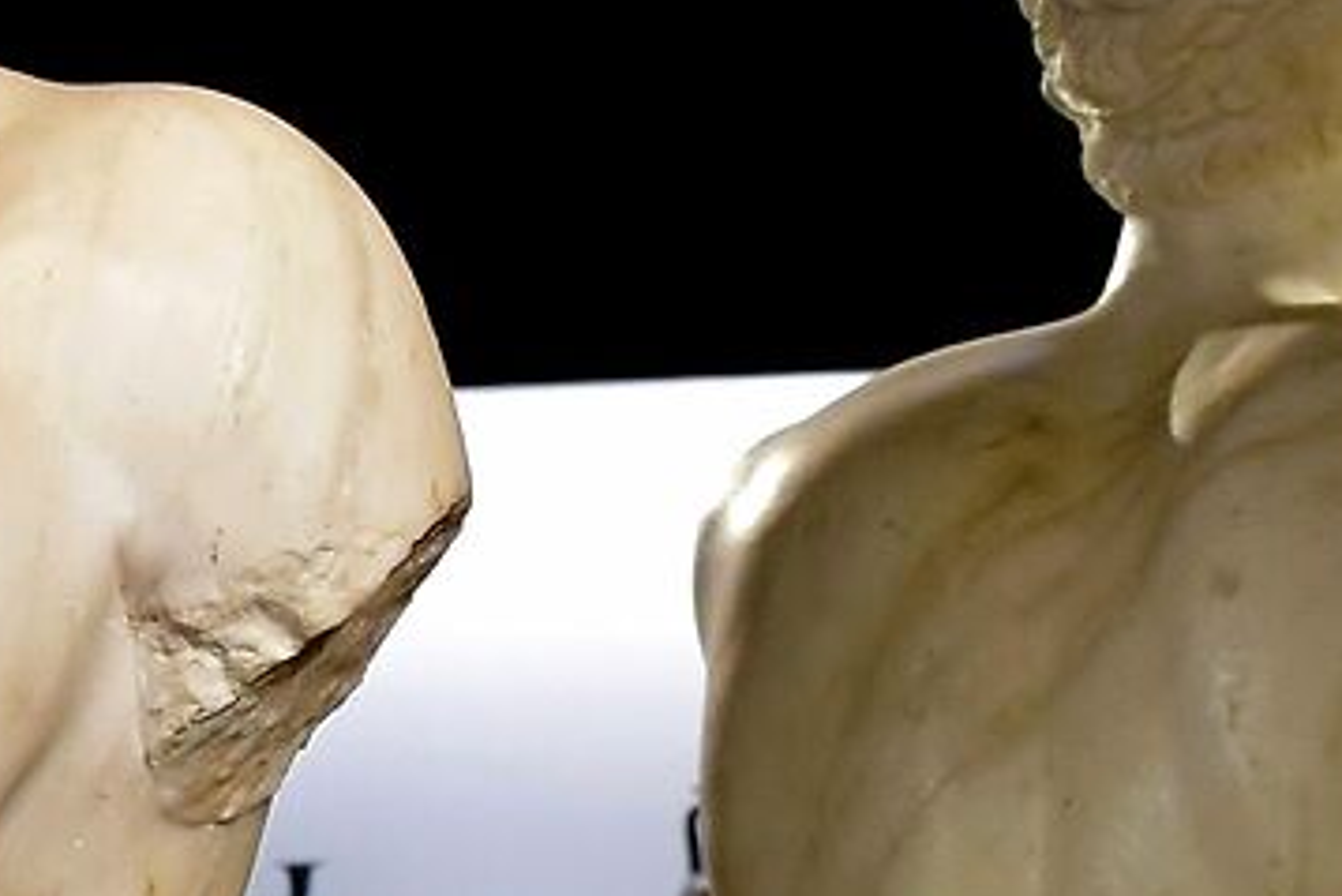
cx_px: -176
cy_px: 945
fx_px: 7495
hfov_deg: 10.1
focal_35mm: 201
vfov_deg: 6.8
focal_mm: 20
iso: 900
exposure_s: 1/60
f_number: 3.5
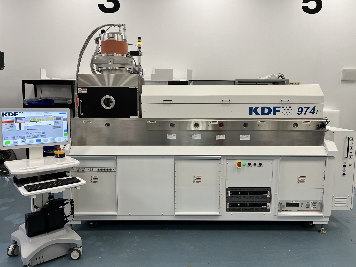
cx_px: 178
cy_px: 134
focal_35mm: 26
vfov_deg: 53.1
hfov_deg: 67.3
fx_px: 267
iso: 80
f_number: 1.6
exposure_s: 1/120
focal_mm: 5.1
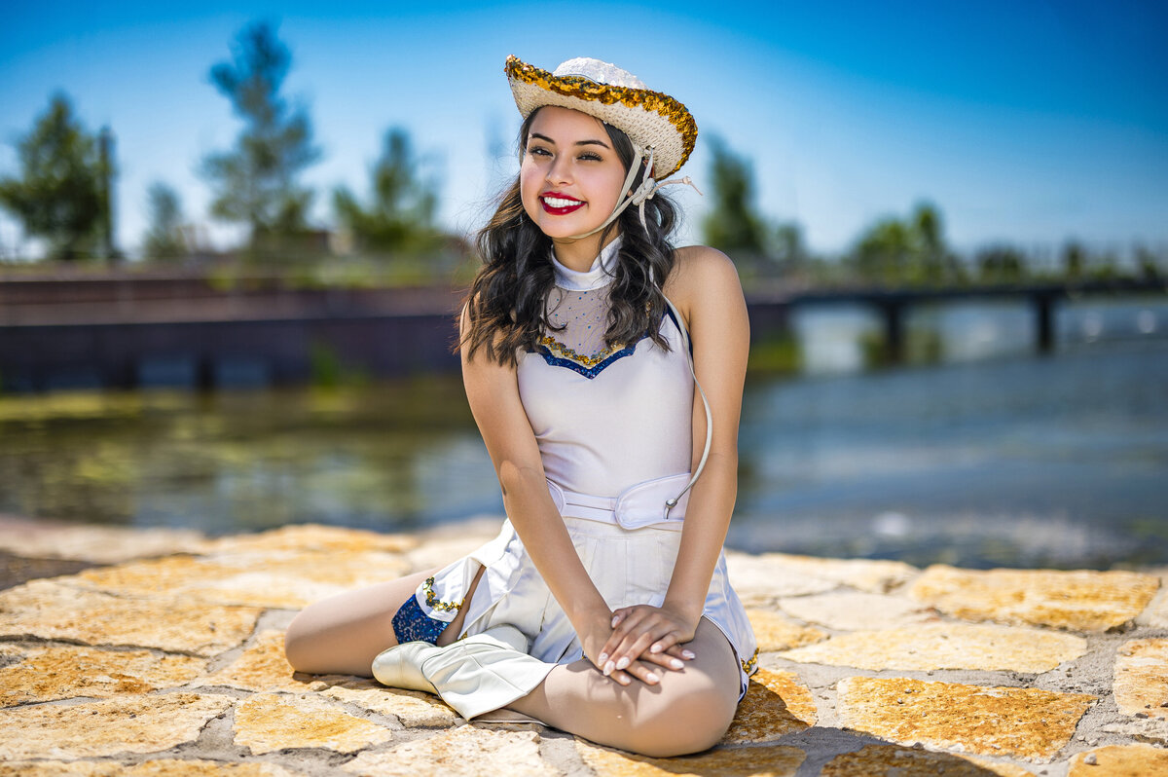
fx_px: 1621
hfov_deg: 39.6
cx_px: 584
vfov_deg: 26.9
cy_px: 388
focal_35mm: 50
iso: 50
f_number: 1.2
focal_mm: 50
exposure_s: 1/6400
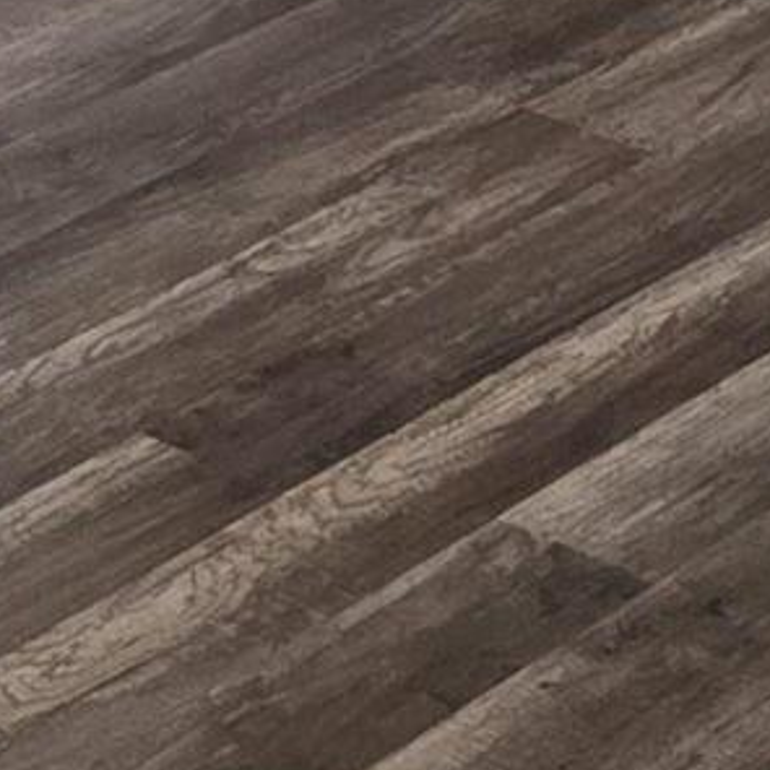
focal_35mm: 211
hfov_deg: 8.1
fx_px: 5310
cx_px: -406
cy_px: -1912
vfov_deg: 7.0
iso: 160
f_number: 1.7
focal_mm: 6.3
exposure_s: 1/120
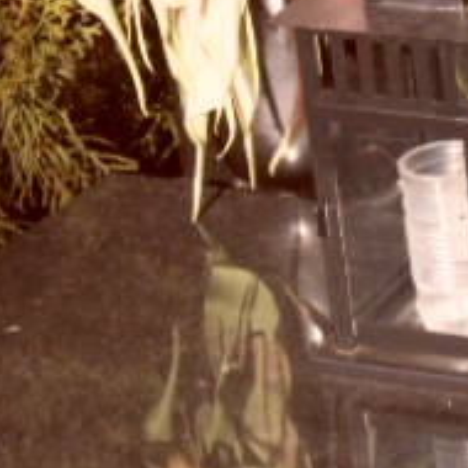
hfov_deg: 7.3
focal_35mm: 238
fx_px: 3640
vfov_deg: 7.1
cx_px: 574
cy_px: -394
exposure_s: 1/250
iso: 80
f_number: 3.8
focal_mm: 8.2
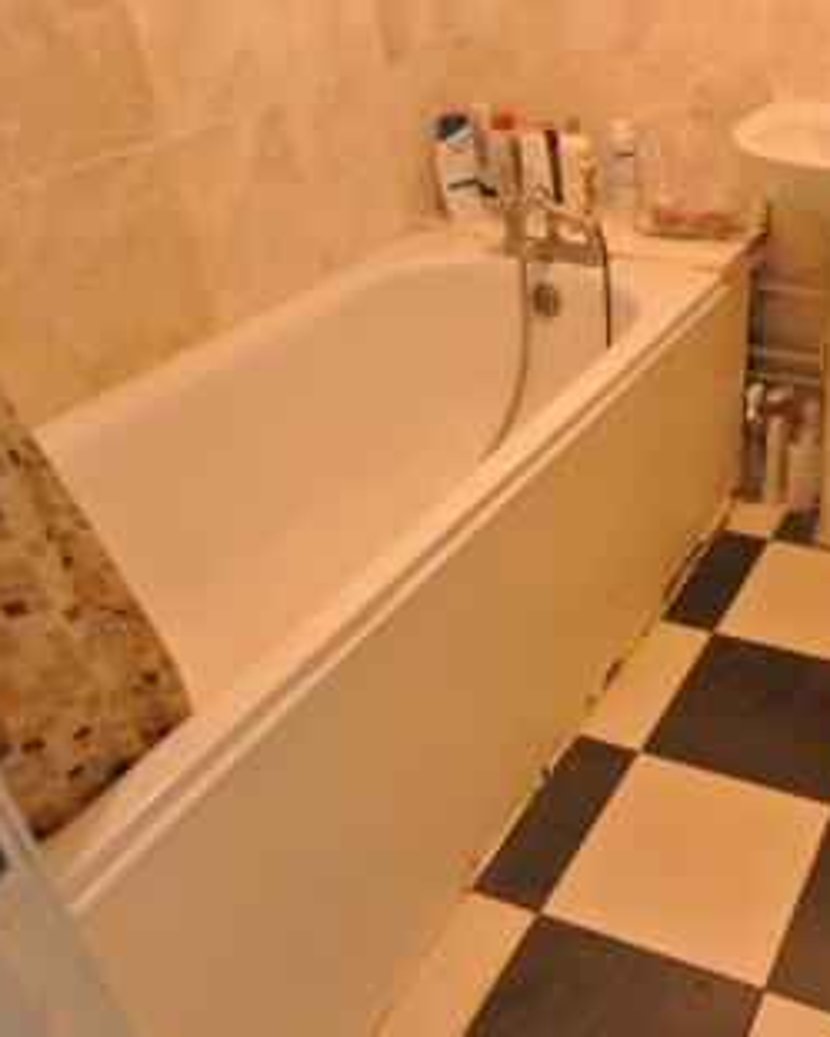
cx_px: 707
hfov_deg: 41.8
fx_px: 1013
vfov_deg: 54.2
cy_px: 525
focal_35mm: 33
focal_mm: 8.8
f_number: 4.2
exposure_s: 1/10
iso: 800
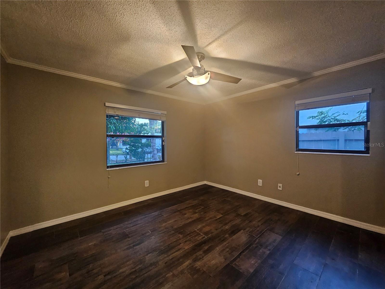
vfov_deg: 89.9
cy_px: 144
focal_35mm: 13
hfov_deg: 106.2
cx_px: 192
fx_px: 145
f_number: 2.2
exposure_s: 1/30
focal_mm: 1.74
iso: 400
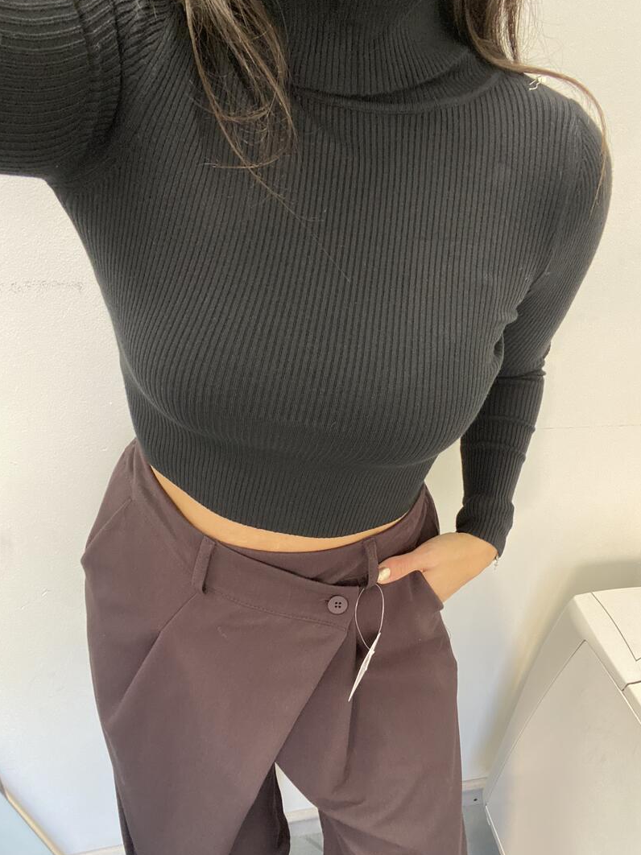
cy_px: 471
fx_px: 642
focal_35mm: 26
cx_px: 345
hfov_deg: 53.0
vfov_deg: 67.1
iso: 320
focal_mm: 2.71
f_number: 2.2
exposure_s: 1/50
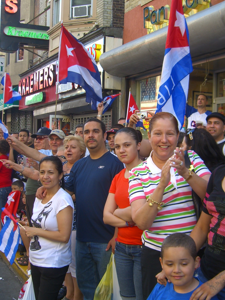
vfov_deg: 37.5
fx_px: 442
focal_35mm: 51
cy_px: 151
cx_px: 111
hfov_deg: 28.6
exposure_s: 1/100
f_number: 2.8
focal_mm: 7.9
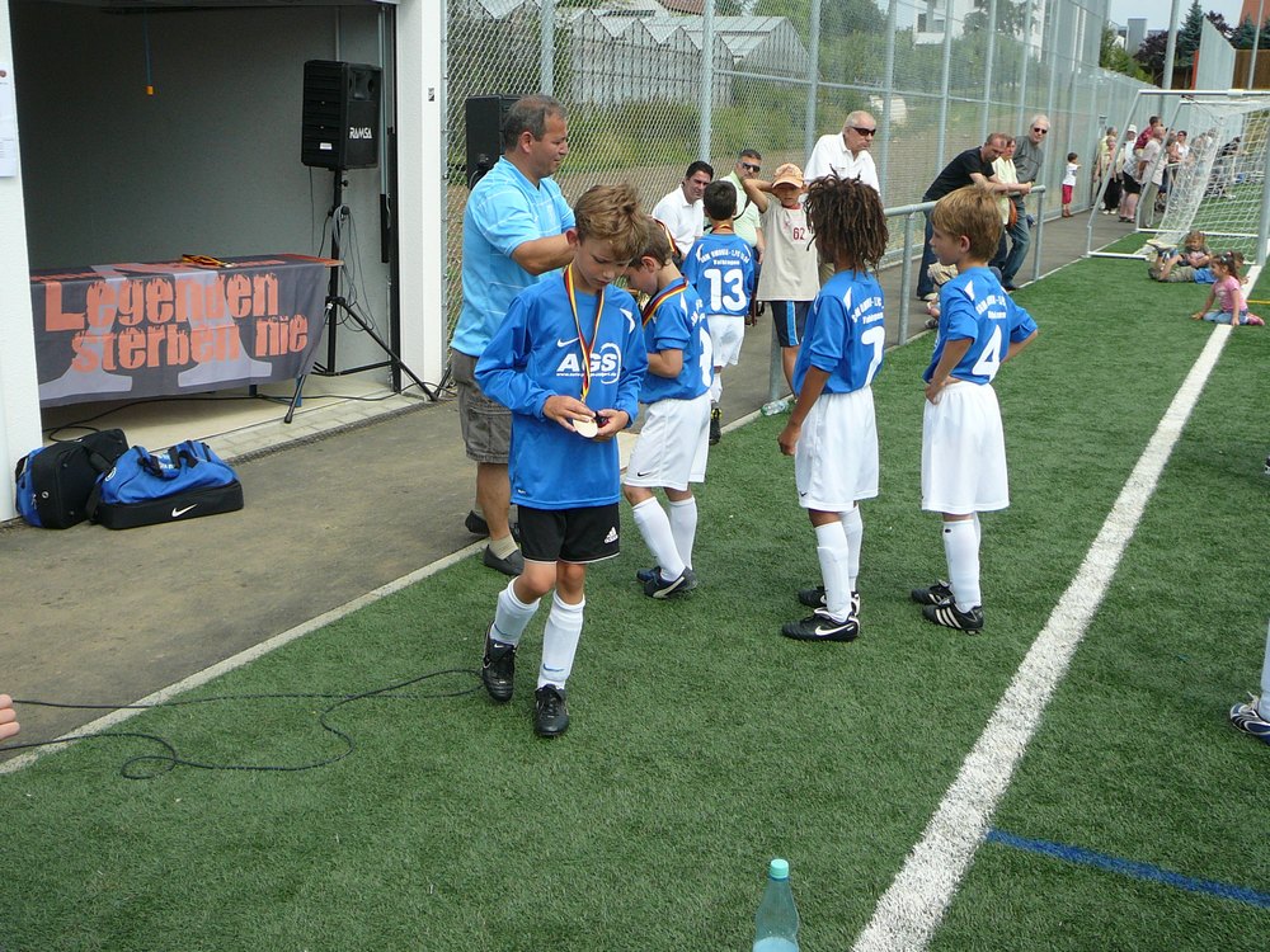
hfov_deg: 52.6
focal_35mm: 35
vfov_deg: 40.7
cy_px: 476
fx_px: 1284
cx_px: 635
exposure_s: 1/1000
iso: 80
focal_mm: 5.2
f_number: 2.8
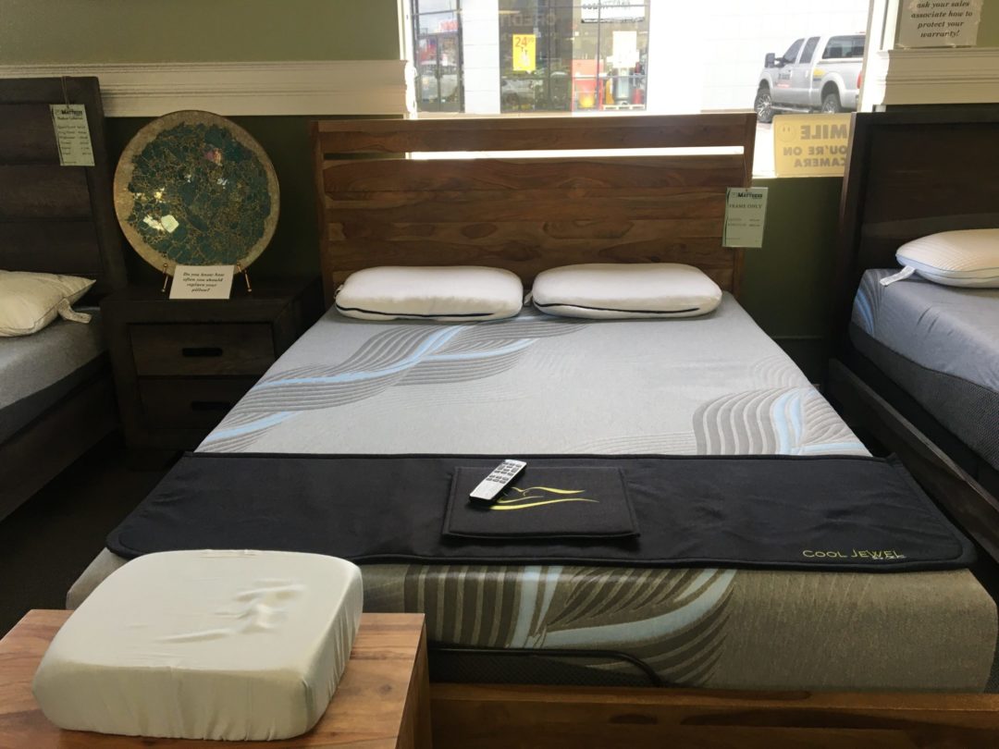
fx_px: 837
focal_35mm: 29
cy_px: 374
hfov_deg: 61.7
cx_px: 500
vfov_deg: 48.2
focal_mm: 4.15
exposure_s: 1/30
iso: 25
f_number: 2.2
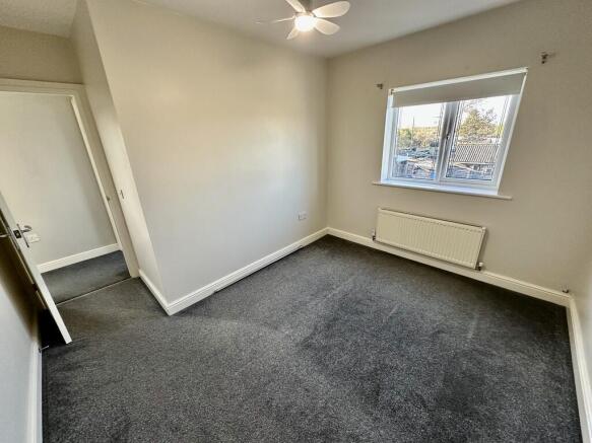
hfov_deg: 102.1
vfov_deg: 85.7
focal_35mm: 14
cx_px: 296
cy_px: 222
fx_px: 239
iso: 160
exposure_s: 1/100
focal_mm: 2.22
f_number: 2.2
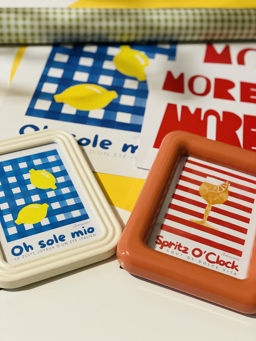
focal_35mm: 52
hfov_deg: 28.0
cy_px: 170
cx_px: 128
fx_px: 513
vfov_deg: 36.8
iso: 320
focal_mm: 6
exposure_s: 1/33
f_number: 2
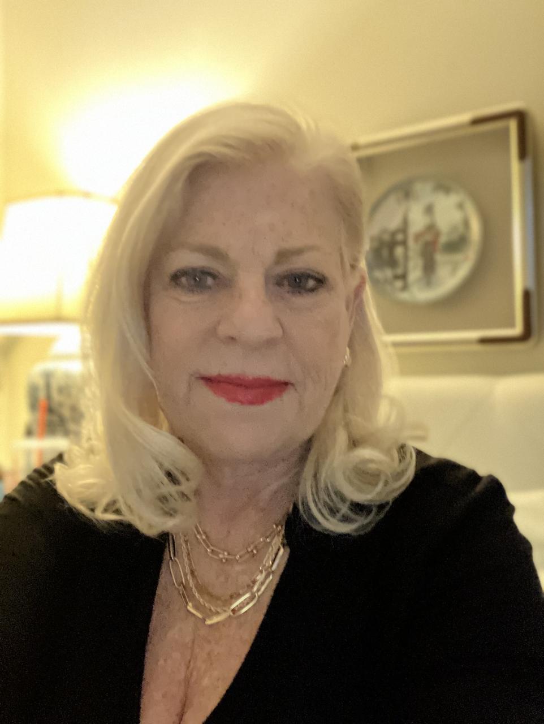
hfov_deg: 44.2
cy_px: 362
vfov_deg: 56.8
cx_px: 272
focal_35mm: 32
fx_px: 670
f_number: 2.2
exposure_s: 1/15
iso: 1600
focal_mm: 2.87
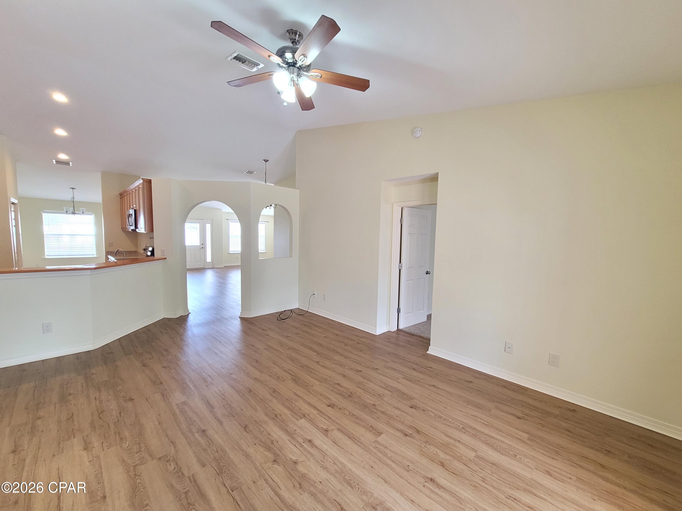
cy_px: 256
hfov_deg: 106.2
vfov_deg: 89.9
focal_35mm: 13
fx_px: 256
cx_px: 341
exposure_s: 1/60
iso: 320
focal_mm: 2.2
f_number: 2.2
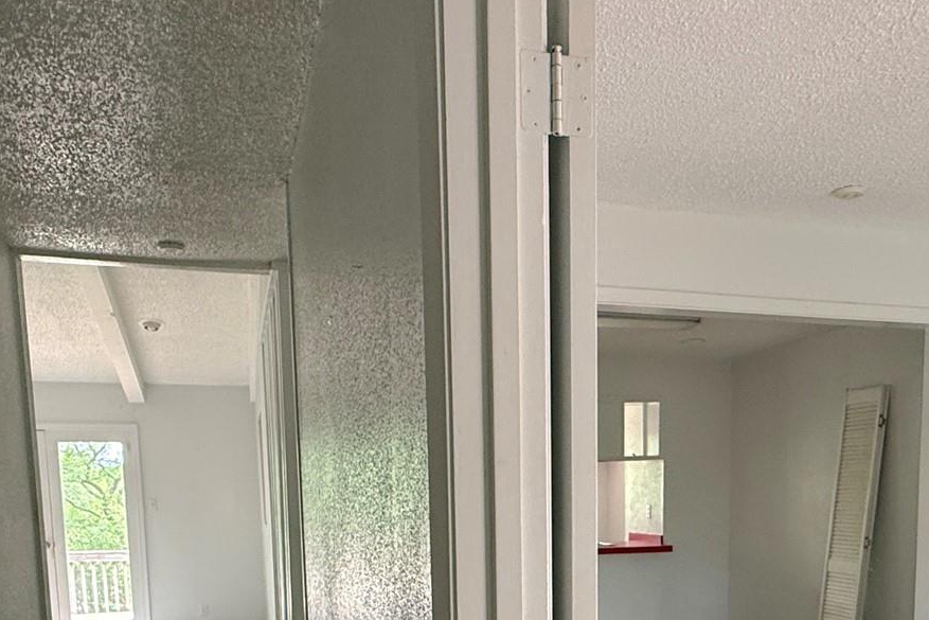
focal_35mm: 34
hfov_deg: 55.6
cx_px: 528
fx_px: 877
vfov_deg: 35.6
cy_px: 604
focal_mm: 2.22
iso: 400
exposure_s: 1/60
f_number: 2.2
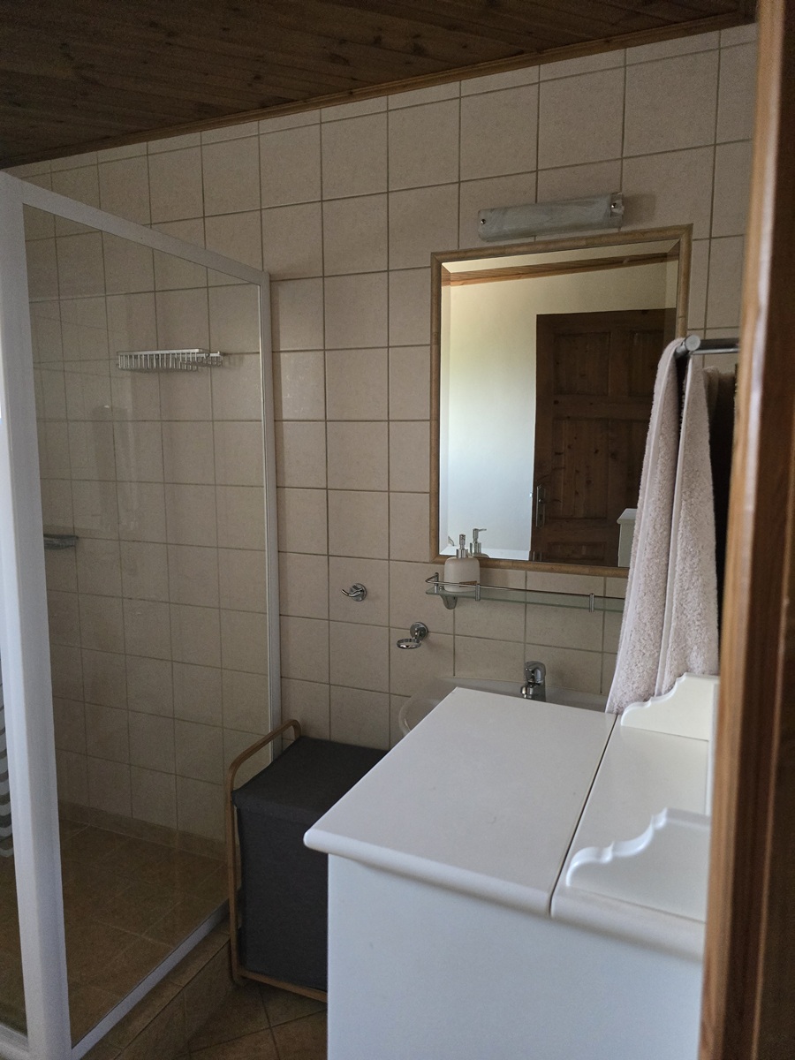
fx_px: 704
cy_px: 530
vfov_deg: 73.9
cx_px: 398
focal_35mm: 23
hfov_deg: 58.9
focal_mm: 6.3
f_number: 1.7
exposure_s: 1/100
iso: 1600
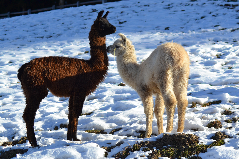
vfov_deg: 13.0
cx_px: 120
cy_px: 80
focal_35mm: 105
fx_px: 697
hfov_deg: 19.5
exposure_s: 1/500
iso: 125
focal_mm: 70
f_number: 5.6
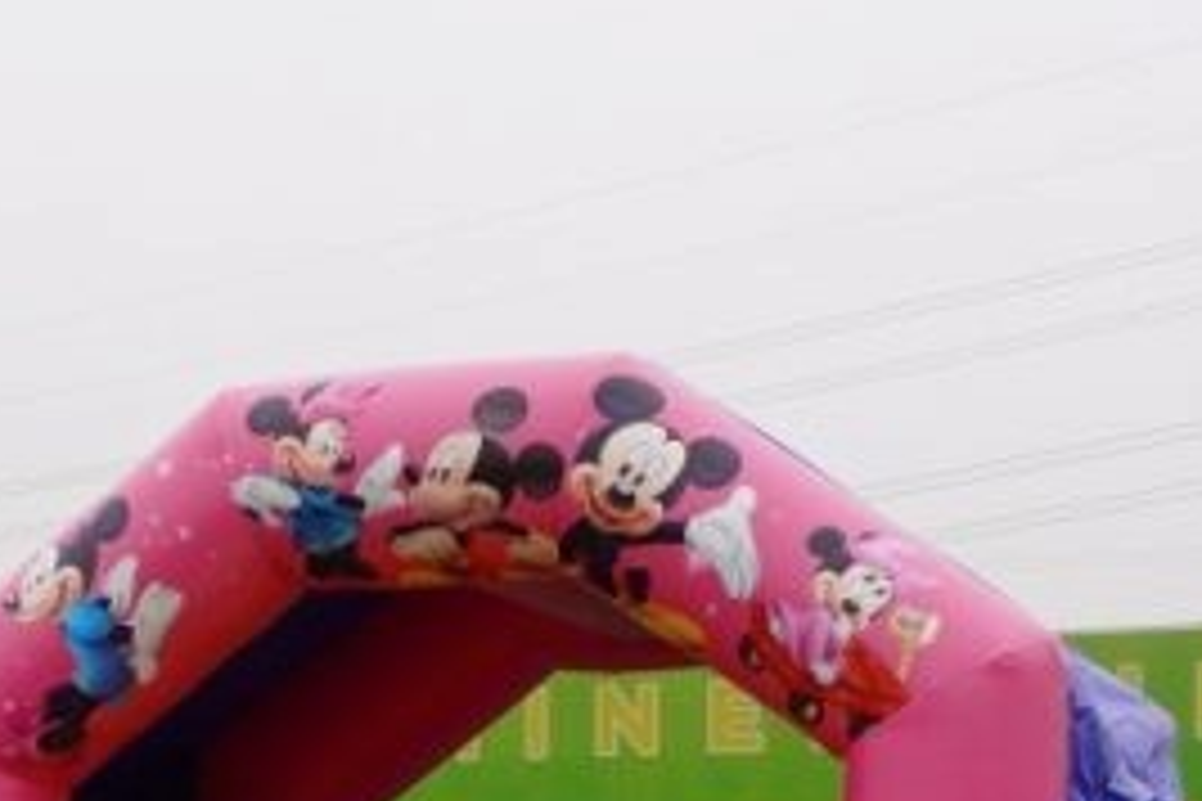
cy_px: 1163
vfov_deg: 14.0
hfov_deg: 22.0
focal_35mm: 92
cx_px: 324
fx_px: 3072
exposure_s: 1/125
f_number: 9
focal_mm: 16
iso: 100
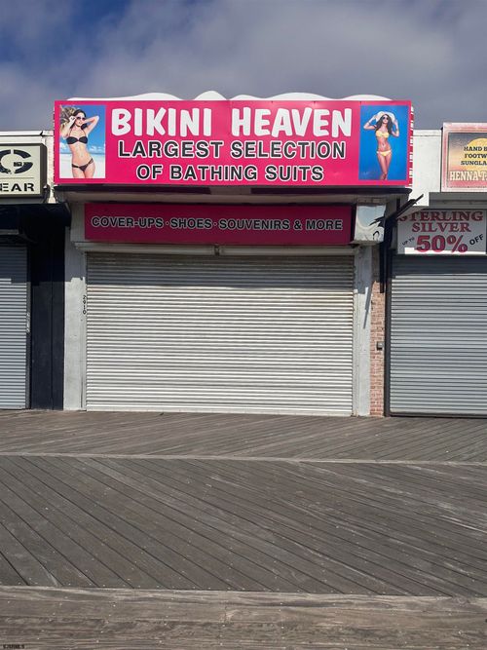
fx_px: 450
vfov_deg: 71.6
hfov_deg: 56.8
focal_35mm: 24
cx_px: 244
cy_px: 325
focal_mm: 6.86
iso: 80
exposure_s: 1/15625
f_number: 1.78
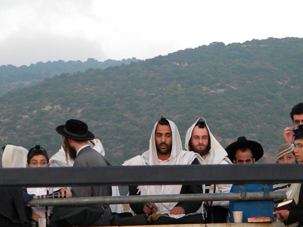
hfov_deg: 13.3
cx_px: 152
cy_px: 114
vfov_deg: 10.0
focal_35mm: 148
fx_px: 1295
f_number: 5
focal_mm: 26.8
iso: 720
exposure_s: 1/187
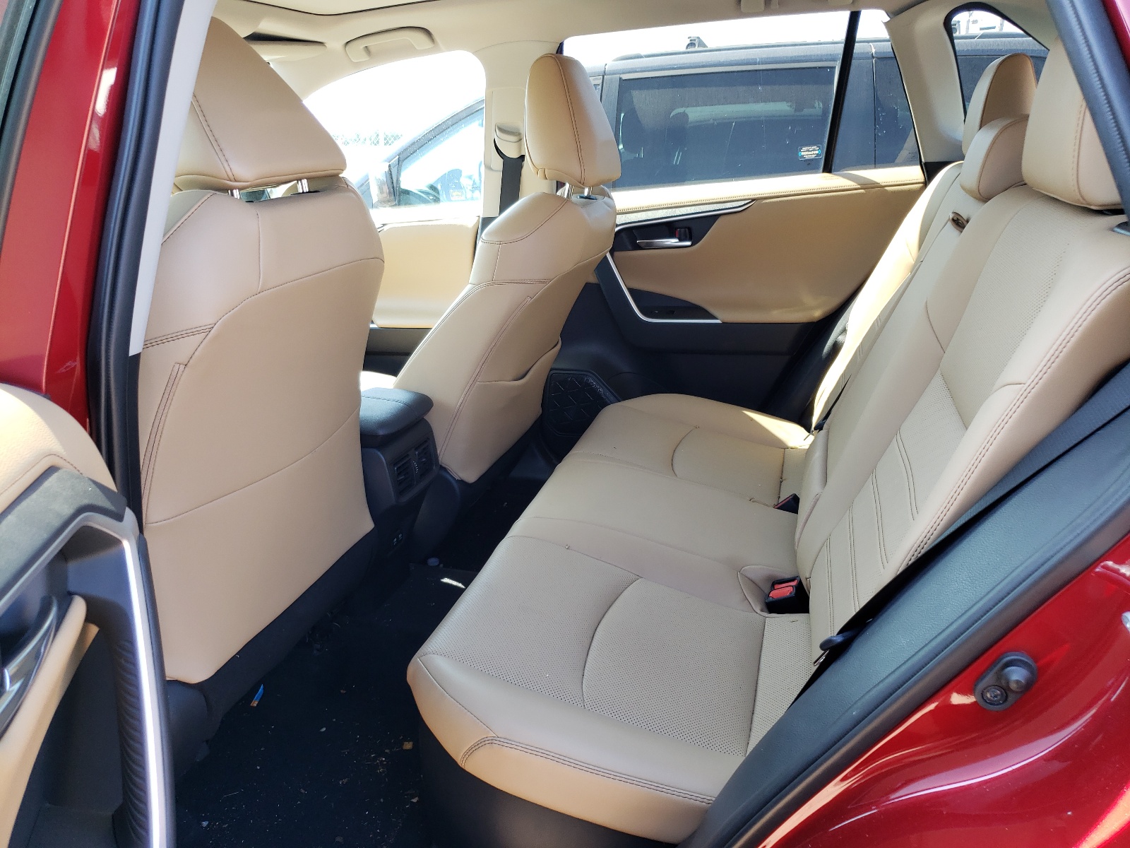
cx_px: 565
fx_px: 849
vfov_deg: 53.1
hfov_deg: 67.3
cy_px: 424
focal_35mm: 26
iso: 50
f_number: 1.5
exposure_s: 1/112
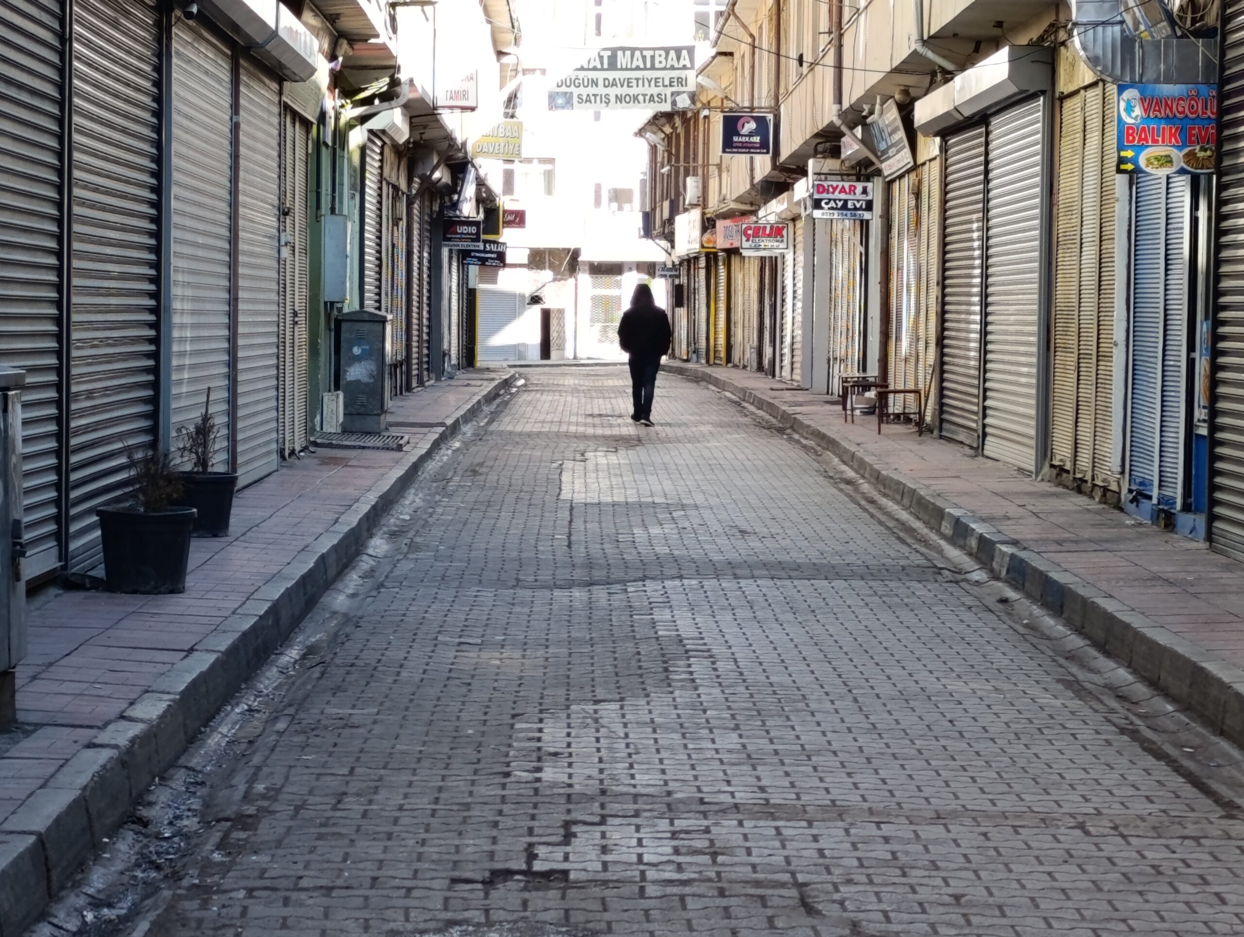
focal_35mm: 23
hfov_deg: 73.8
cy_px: 468
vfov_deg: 59.0
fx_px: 828
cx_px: 622
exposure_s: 1/100
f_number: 1.6
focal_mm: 6.14
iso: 64
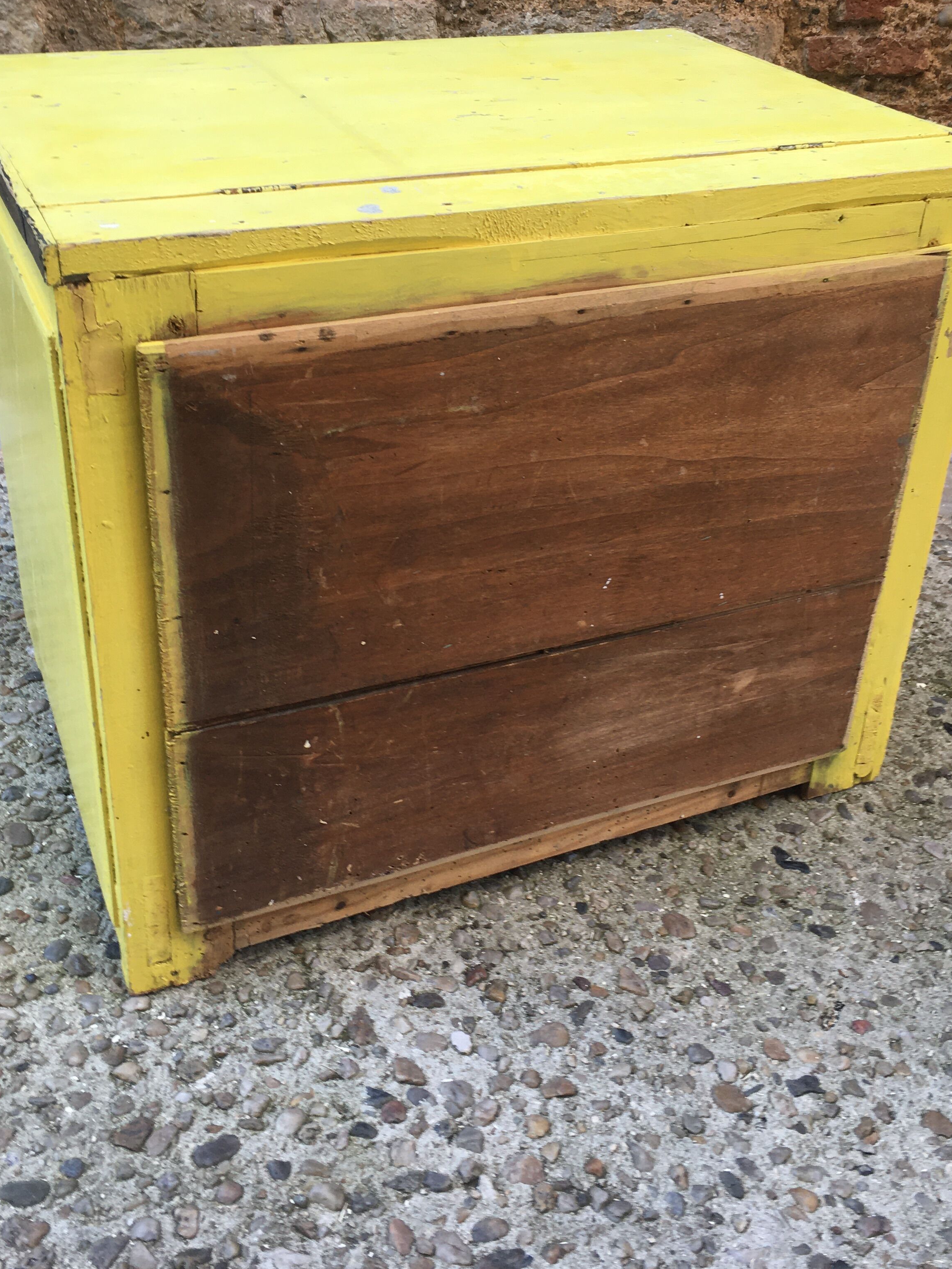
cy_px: 549
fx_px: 1393
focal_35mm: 38
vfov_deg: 48.8
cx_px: 464
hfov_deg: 37.7
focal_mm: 4.15
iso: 32
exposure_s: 1/50
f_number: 2.2
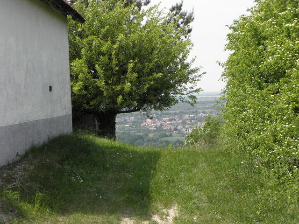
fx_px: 648
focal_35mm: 75
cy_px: 112
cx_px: 150
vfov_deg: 19.6
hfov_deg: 26.0
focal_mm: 13.39
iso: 64
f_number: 5.6
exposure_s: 1/200
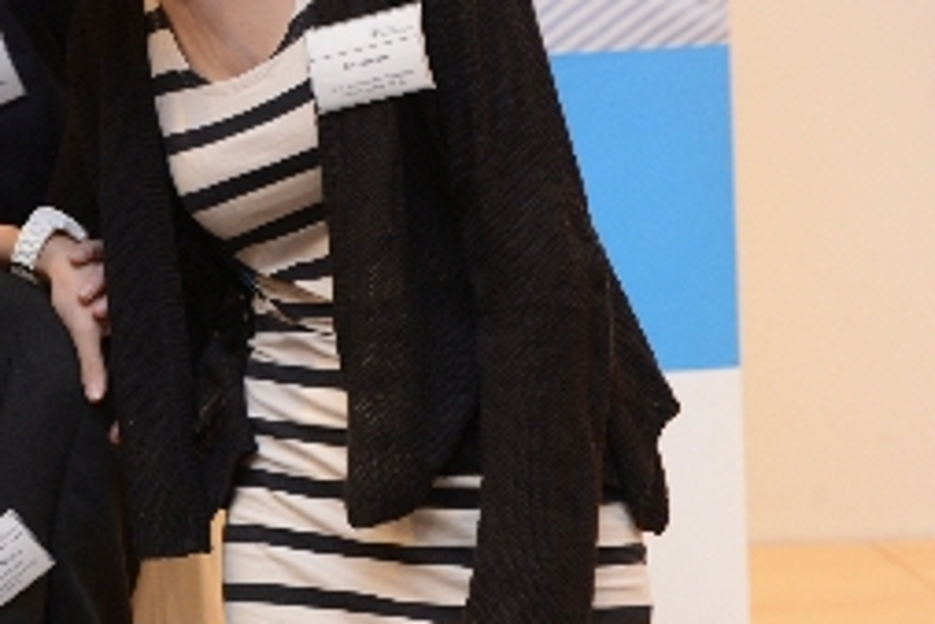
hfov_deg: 18.7
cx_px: -92
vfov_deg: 13.1
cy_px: 358
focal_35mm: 105
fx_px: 2729
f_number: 3.2
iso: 2000
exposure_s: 1/60
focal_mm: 38
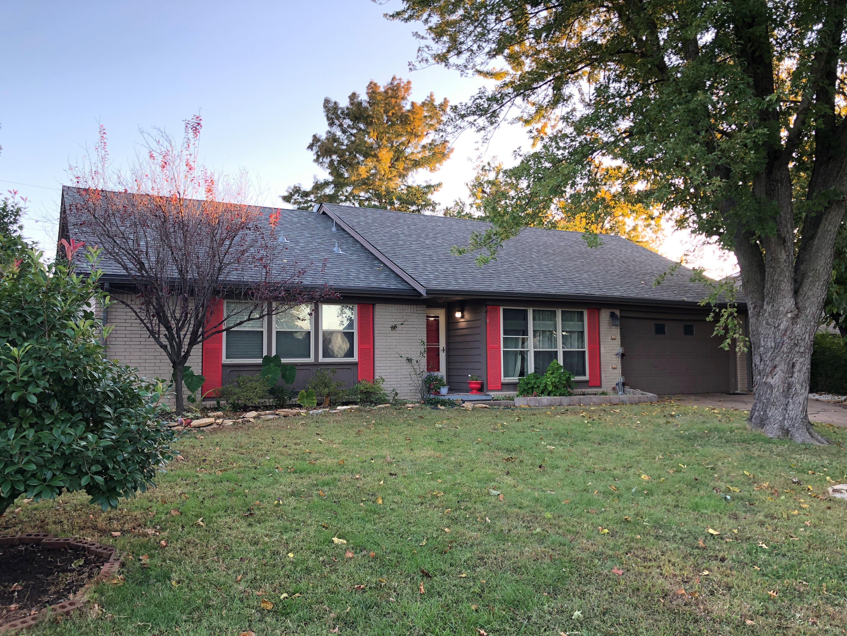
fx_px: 685
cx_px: 424
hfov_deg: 63.4
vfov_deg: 49.7
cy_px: 318
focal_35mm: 28
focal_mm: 3.99
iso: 40
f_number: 1.8
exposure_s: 1/120
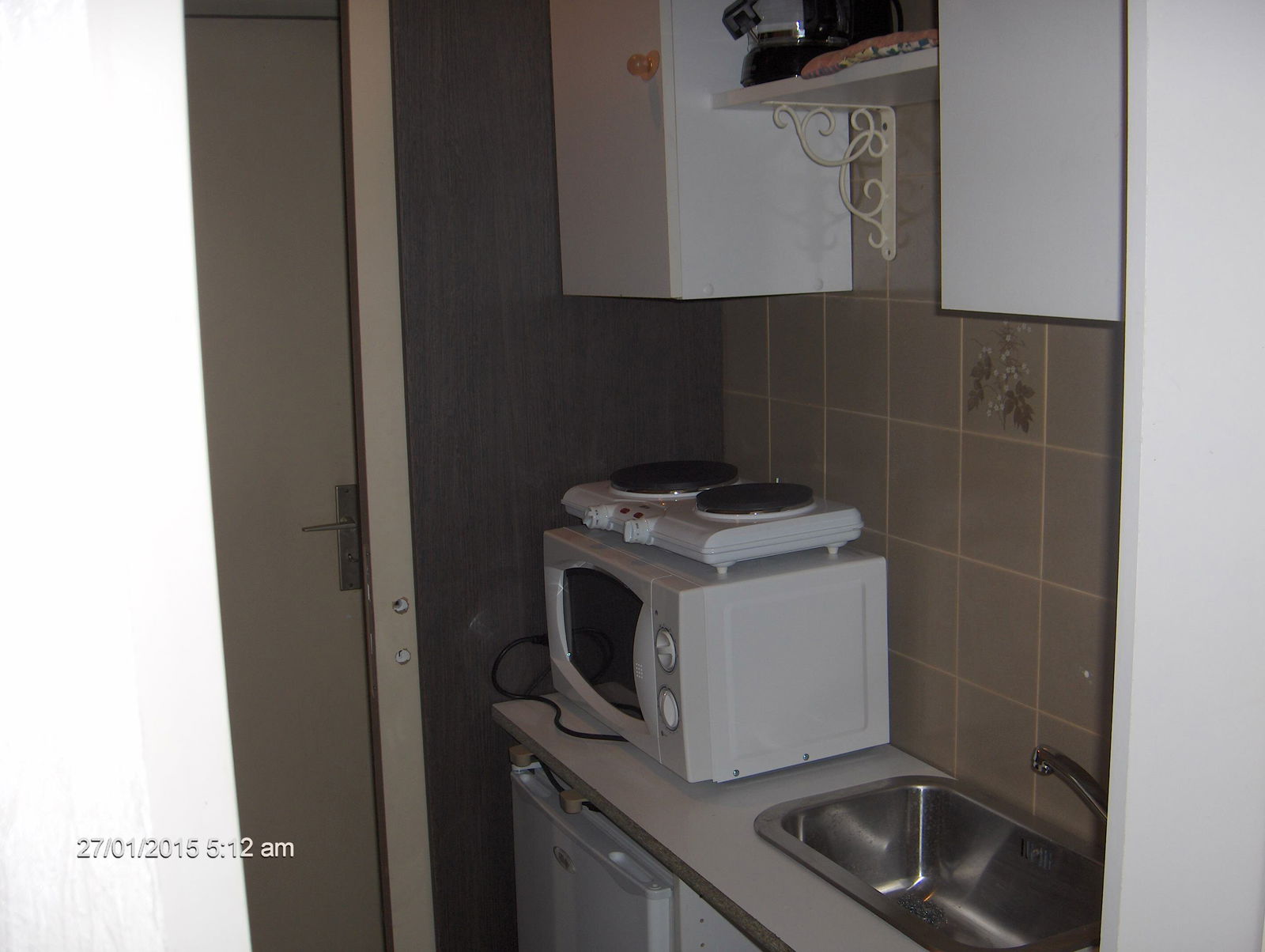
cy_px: 476
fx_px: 1427
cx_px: 632
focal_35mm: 39
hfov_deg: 47.8
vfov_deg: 36.9
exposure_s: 1/60
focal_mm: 8
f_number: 2.8
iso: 100
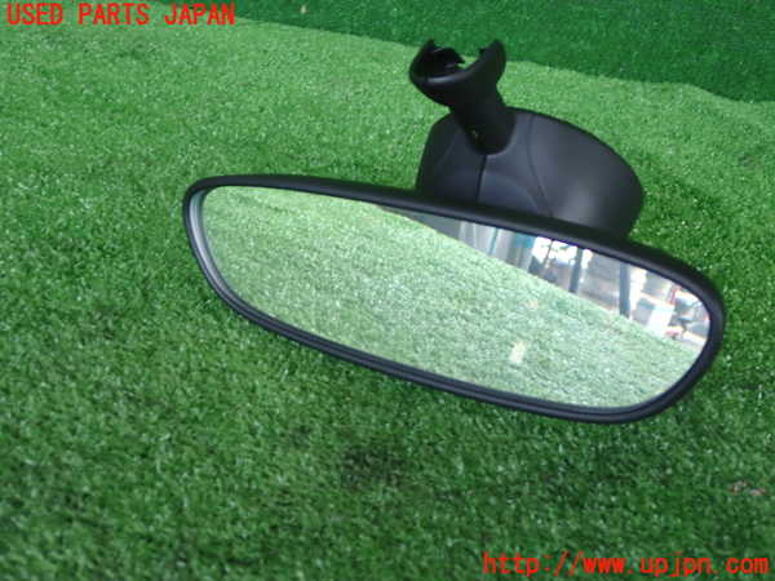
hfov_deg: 51.4
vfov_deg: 39.7
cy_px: 290
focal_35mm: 36
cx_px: 388
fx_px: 806
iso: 160
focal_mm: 6.37
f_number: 2.5
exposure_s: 1/80
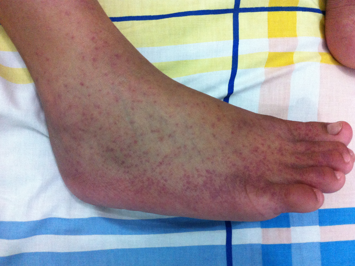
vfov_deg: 39.7
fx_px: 369
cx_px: 176
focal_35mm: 36
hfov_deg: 51.4
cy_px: 136
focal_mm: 3.85
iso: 400
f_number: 2.8
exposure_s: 1/15
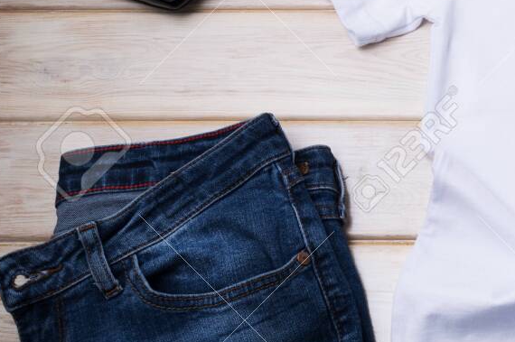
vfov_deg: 15.3
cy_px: 117
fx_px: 1272
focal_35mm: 89
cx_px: 574
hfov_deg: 21.6
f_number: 13
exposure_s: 1/200
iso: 100
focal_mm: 26
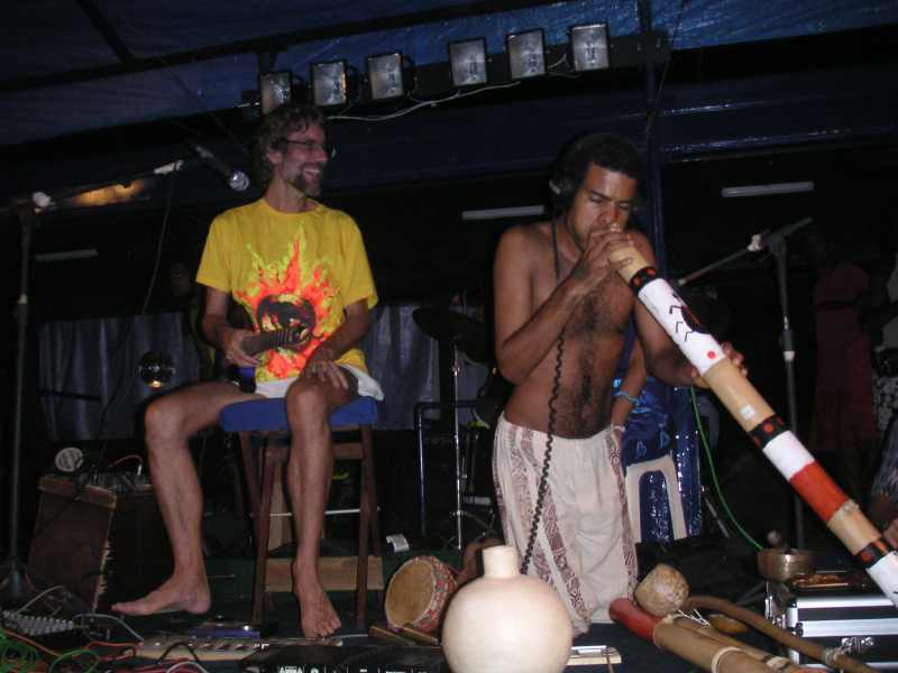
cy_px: 336
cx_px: 449
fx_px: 986
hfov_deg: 49.0
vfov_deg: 37.7
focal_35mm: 38
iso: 160
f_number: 2.8
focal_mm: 6
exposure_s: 1/45
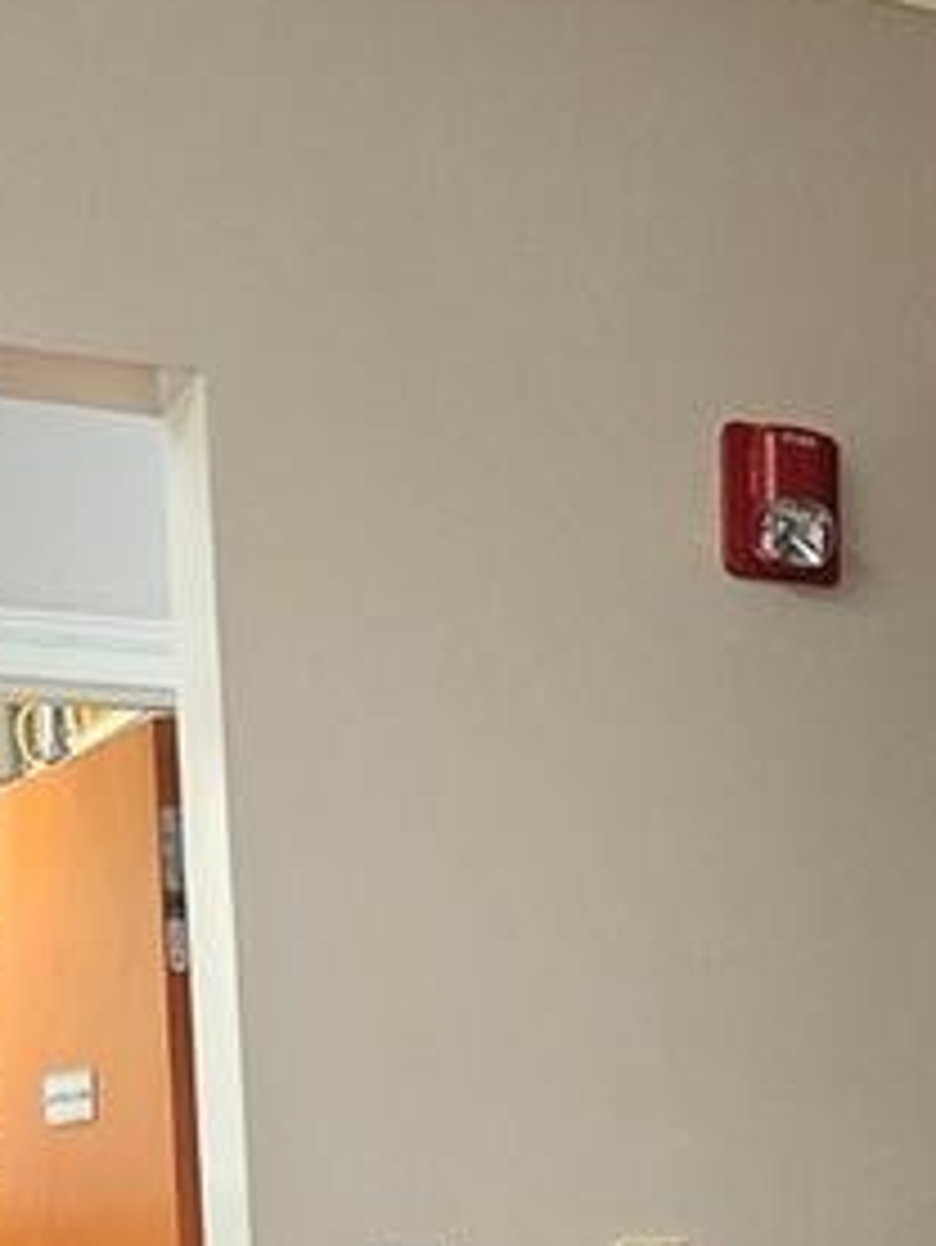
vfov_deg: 24.6
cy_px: 1480
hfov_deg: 19.8
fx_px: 2594
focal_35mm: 72
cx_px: 940
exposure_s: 1/60
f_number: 2.2
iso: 400
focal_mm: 2.2
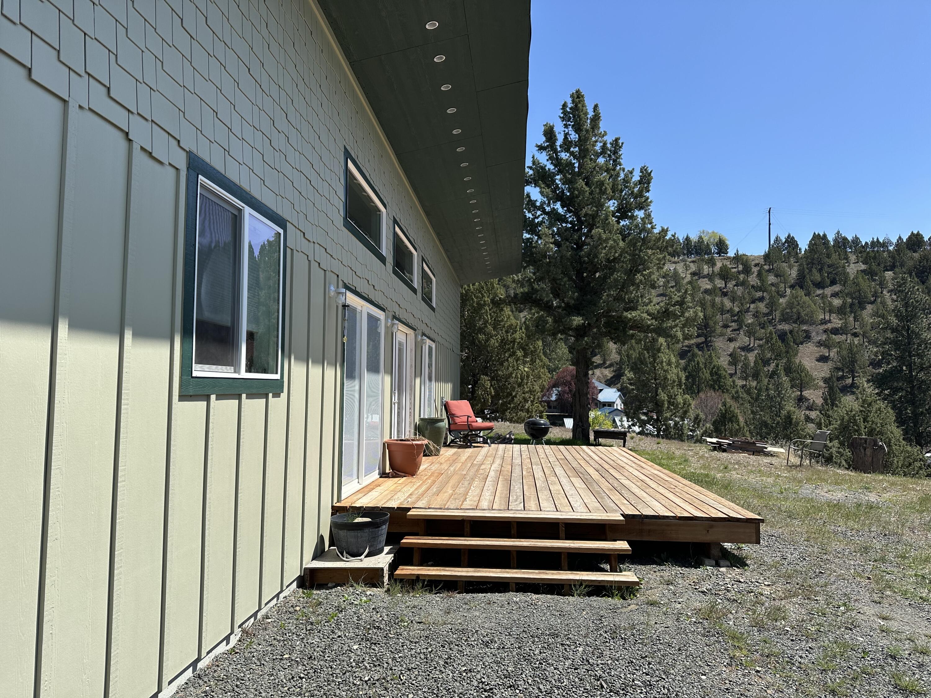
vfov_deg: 56.8
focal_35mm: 24
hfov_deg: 71.6
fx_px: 645
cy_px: 349
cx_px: 466
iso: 80
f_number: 1.78
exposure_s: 1/4184
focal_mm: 6.86
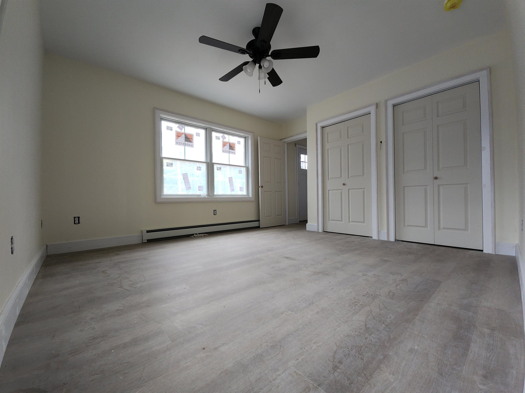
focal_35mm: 13
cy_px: 196
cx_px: 262
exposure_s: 1/60
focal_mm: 2.2
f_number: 2.2
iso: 160
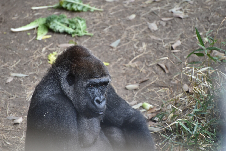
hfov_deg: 6.8
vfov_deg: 4.6
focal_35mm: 301
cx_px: 113
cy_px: 76
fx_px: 1890
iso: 1600
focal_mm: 300
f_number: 5.6
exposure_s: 1/640
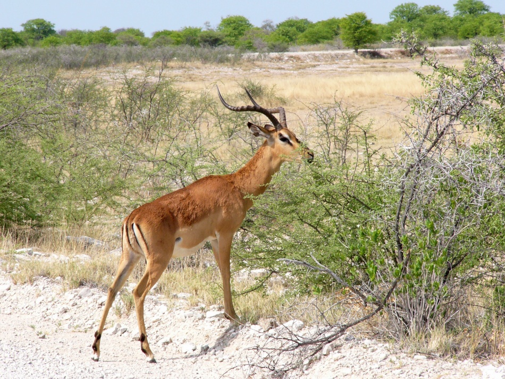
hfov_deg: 7.9
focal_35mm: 250
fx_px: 3648
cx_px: 252
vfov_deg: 5.9
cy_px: 190
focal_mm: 41.7
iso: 100
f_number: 8
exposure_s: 1/250
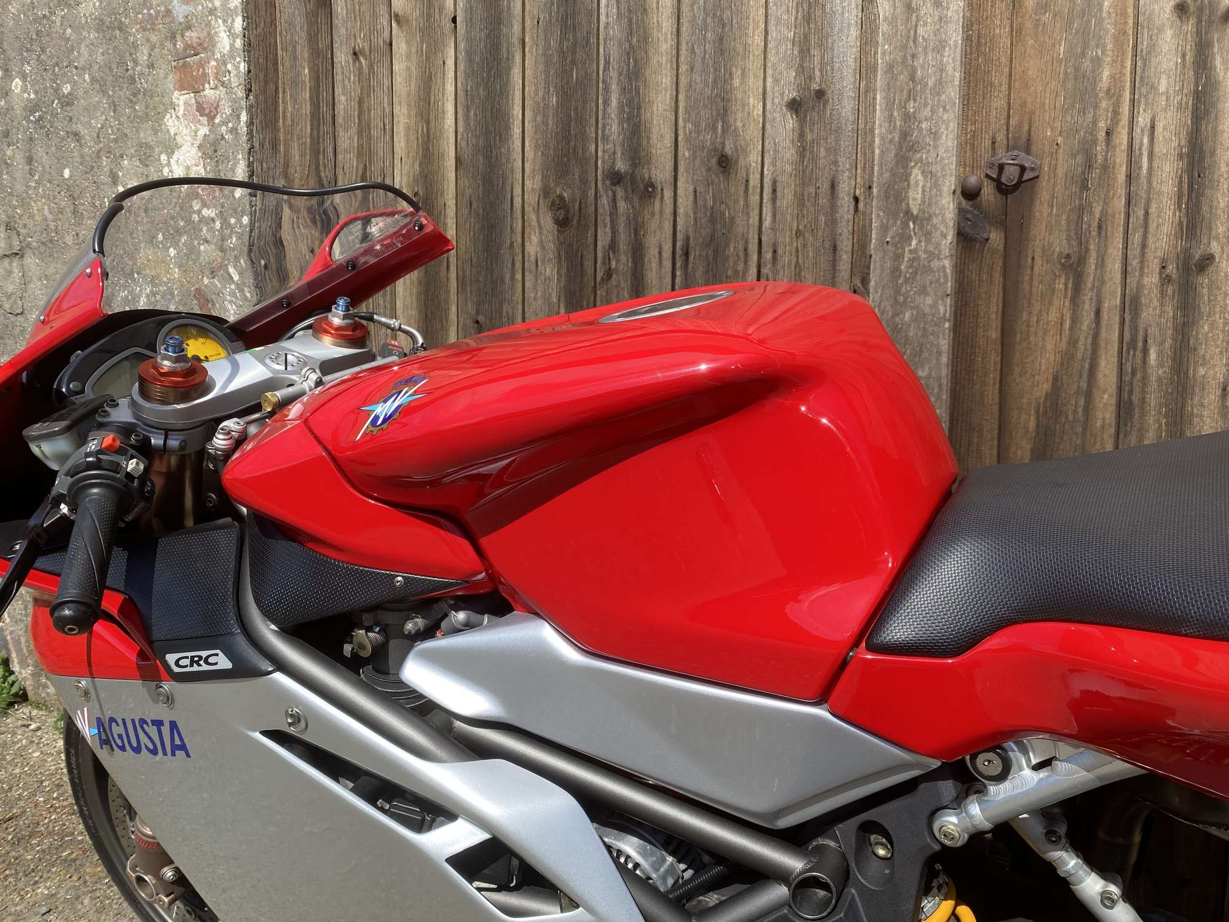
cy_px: 461
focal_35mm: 26
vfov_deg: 53.1
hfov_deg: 67.3
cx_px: 614
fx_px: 923
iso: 32
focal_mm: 4.25
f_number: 1.8
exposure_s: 1/2222
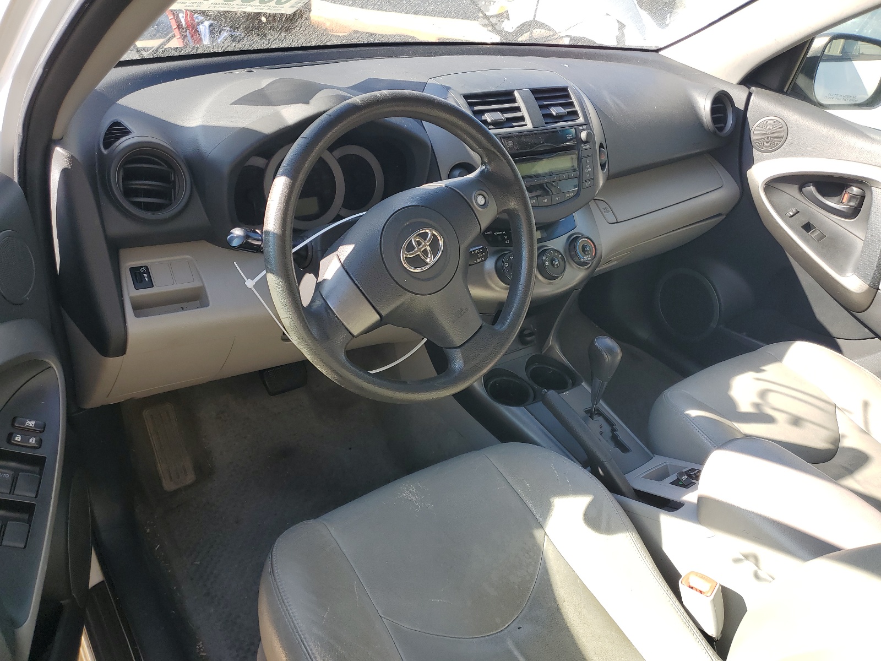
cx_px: 440
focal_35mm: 26
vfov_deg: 53.1
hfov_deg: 67.3
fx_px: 662
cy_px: 330
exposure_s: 1/323
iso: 50
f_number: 1.5
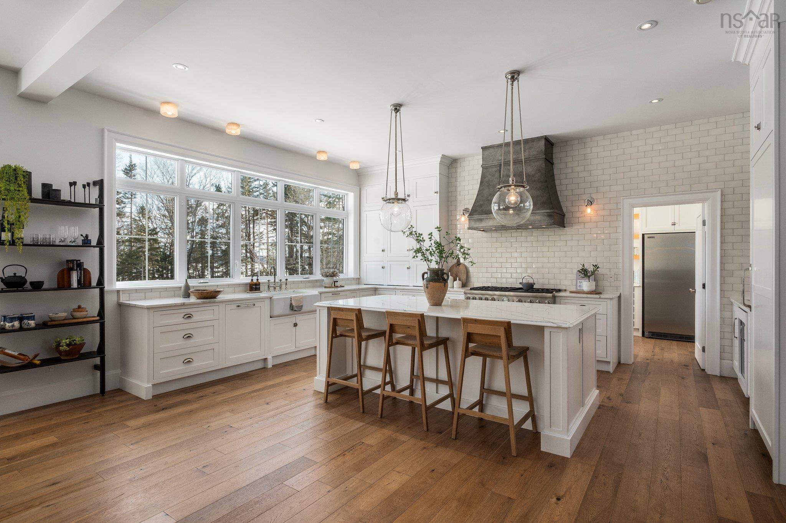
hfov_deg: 90.0
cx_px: 393
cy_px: 262
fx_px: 393
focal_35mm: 18
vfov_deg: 67.3
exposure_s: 1/80
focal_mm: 12
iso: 320
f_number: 14
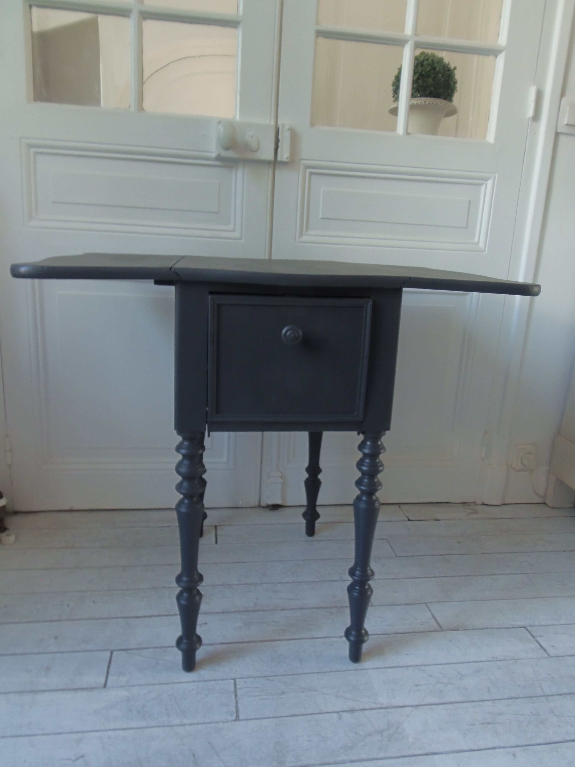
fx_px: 554
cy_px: 379
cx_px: 278
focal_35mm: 25
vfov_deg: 69.4
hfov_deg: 54.9
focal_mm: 4.3
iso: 125
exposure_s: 1/30
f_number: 2.9
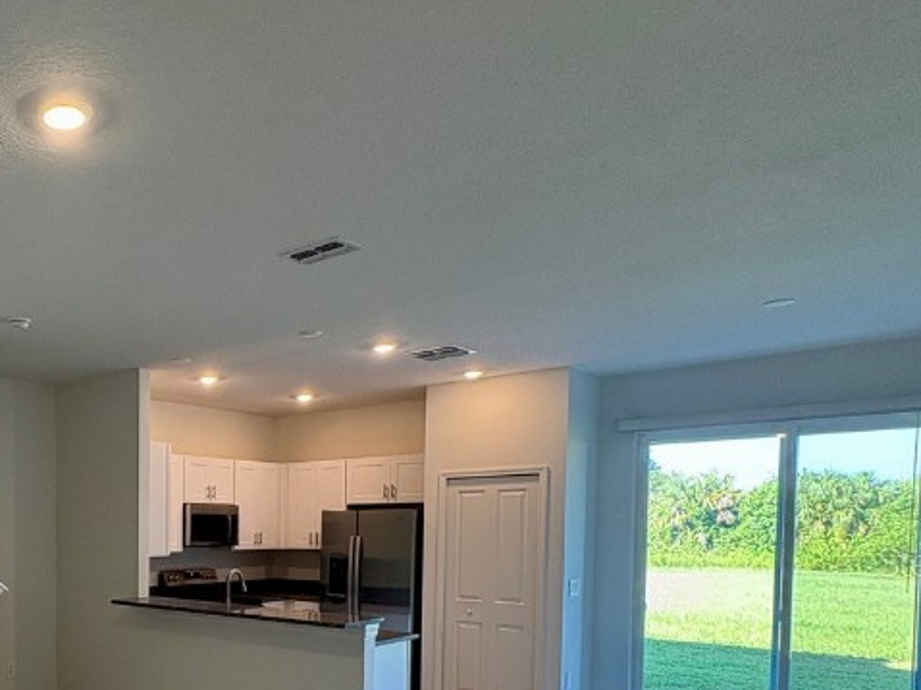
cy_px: 561
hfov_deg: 52.0
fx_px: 798
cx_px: 73
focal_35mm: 30
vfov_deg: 44.3
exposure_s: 1/60
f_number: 2.2
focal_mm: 2.22
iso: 125
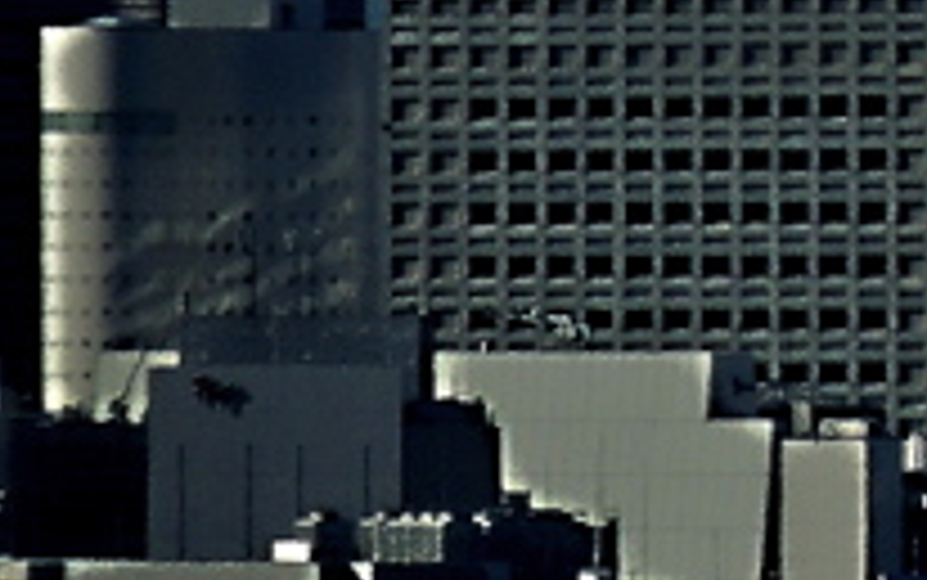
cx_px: 2146
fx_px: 62461
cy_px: -814
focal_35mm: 2471
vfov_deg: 0.5
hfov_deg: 0.8
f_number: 5.4
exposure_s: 1/1250
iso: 100
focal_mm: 83.8
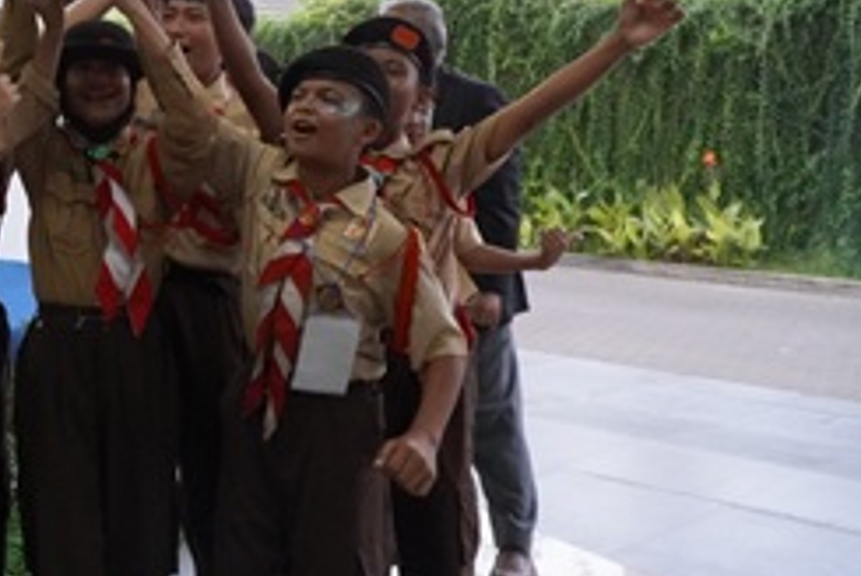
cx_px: 46
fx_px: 1317
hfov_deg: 33.7
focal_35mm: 55
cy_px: 28
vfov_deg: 23.8
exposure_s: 1/160
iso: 3200
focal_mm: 18
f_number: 4
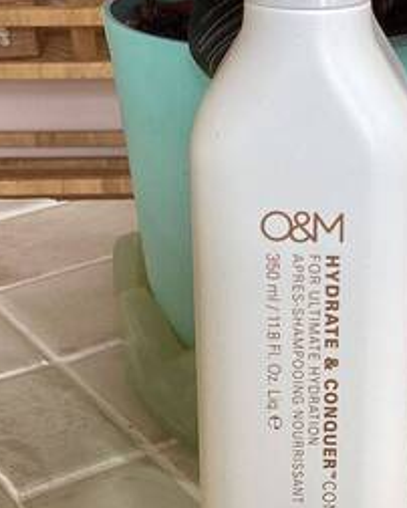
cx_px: 324
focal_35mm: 72
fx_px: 1083
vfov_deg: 26.4
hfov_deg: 21.0
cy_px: 248
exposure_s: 1/50
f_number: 2.4
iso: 64
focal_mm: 3.3
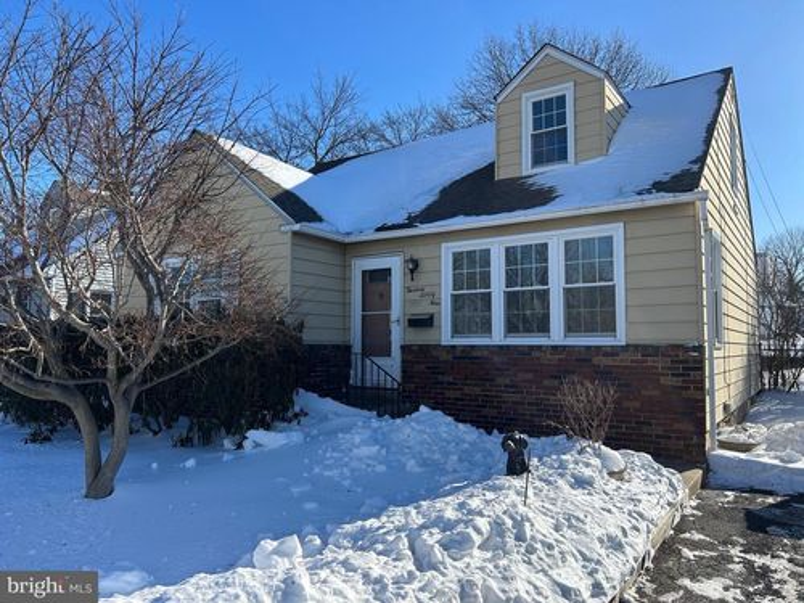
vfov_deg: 53.1
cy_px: 302
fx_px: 604
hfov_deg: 67.3
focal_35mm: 26
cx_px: 402
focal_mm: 5.7
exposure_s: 1/3571
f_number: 1.5
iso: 50
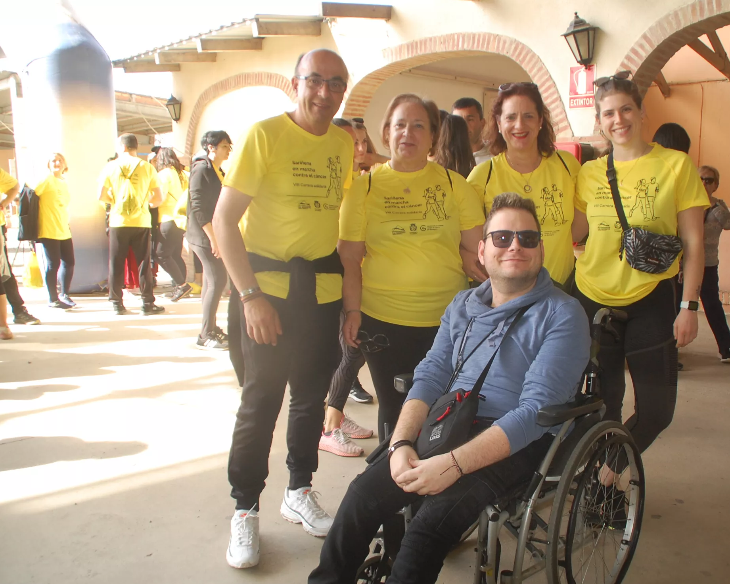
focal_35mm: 31
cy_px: 296
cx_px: 415
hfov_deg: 57.0
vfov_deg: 47.1
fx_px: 670
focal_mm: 18
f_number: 3.5
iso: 400
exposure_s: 1/320
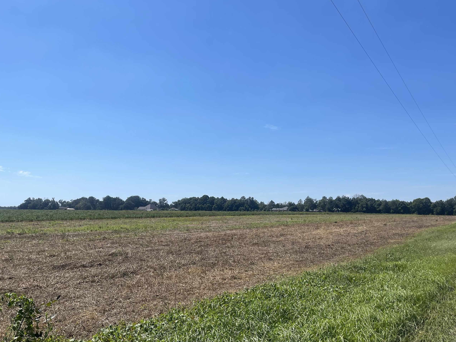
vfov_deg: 46.7
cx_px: 243
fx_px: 395
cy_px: 190
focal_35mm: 30
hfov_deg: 59.9
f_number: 1.6
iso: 32
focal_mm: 5.1
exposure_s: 1/5917
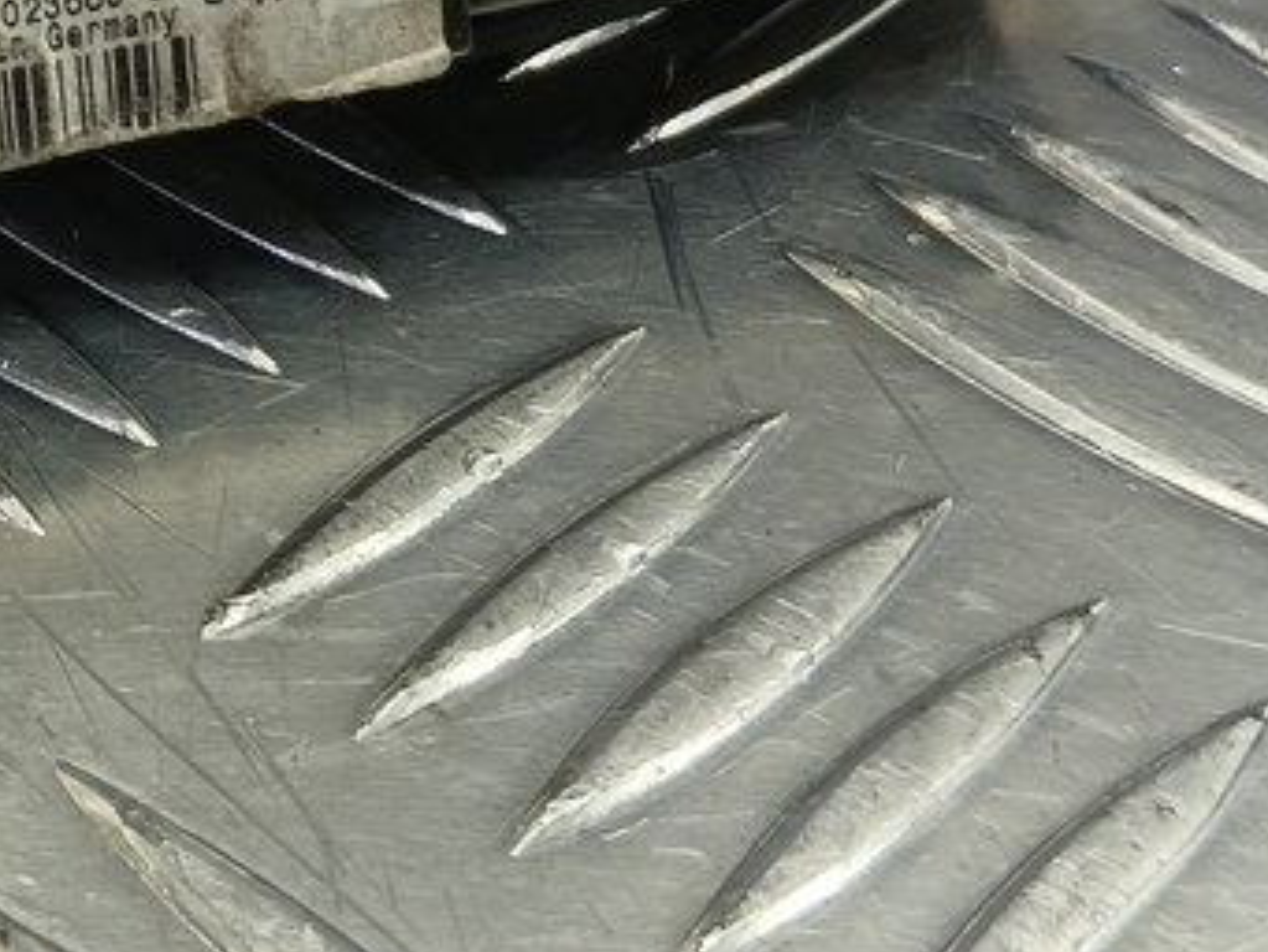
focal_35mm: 69
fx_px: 2528
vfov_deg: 20.8
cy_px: 45
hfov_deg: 25.7
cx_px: -186
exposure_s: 1/50
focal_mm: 4.11
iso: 136
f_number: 1.6
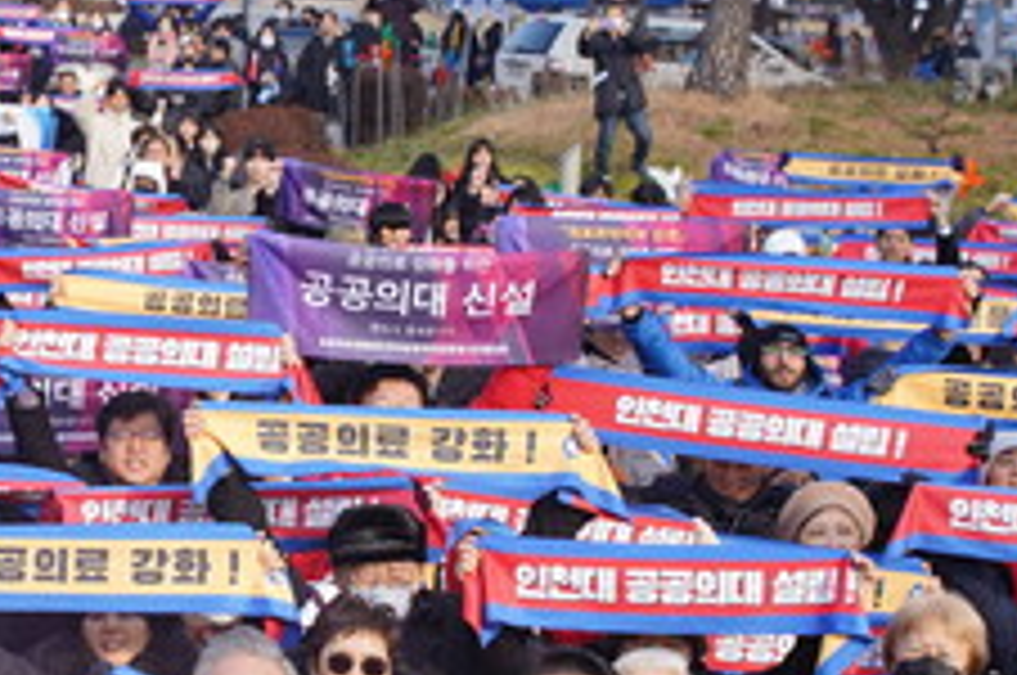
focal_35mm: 93
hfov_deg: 21.1
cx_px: -22
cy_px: 394
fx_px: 2623
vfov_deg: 14.7
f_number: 6.3
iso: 125
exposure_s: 1/250
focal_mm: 35
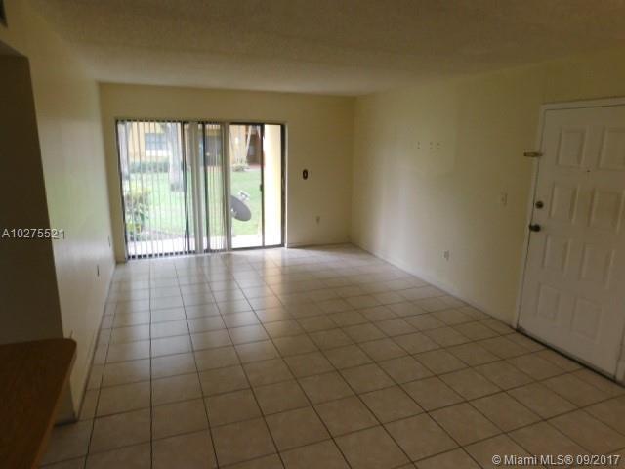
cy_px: 234
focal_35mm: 23
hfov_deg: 73.9
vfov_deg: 58.9
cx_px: 312
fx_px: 415
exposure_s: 1/30
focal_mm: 4
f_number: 3
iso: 125
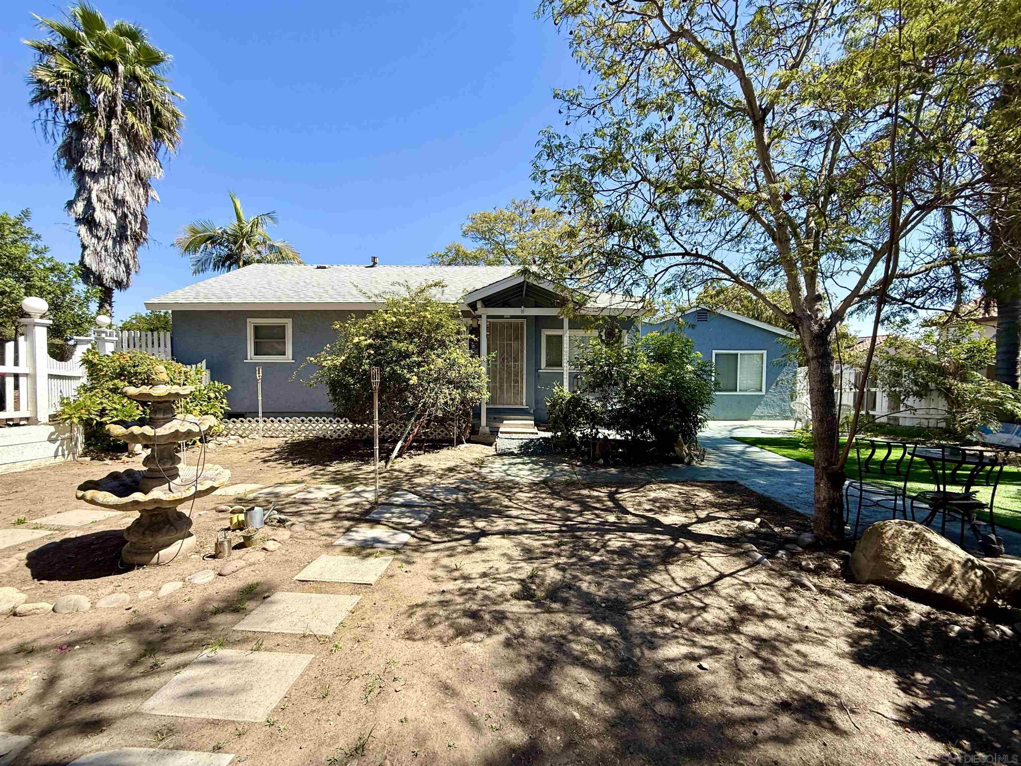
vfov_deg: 85.7
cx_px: 510
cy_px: 383
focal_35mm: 14
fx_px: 413
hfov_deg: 102.1
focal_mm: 2.22
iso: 50
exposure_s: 1/760
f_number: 2.2
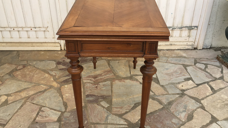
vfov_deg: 31.1
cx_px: 110
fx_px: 230
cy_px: 79
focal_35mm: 38
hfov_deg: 52.8
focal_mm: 4.15
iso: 25
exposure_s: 1/534
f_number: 2.2
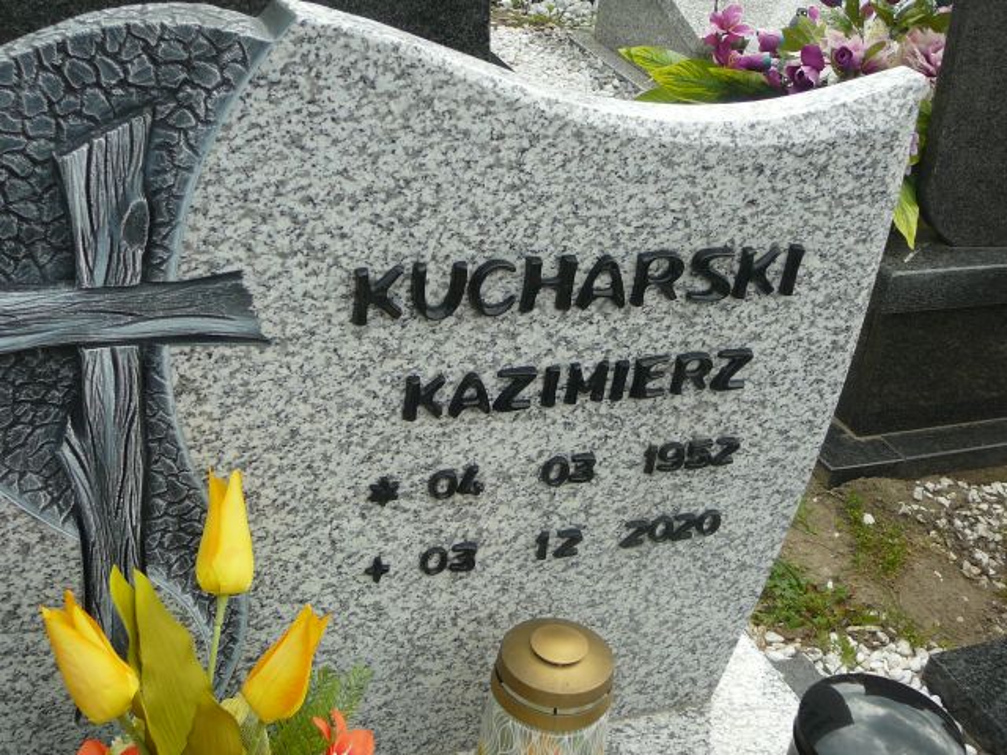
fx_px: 1367
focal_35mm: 47
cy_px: 378
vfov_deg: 30.9
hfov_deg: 40.4
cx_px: 504
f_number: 3.3
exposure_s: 1/320
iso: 80
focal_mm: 7
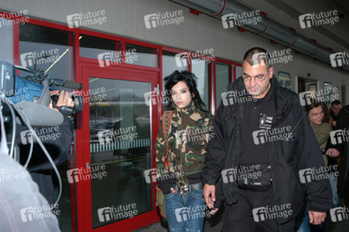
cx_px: 174
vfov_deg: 31.8
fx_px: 407
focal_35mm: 42
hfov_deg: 46.4
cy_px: 116
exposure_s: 1/160
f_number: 7.1
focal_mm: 28
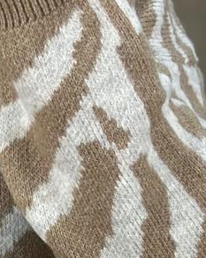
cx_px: -179
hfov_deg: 5.9
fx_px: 1962
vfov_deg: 7.3
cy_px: 507
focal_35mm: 257
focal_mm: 6.86
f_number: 1.78
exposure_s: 1/110
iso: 64
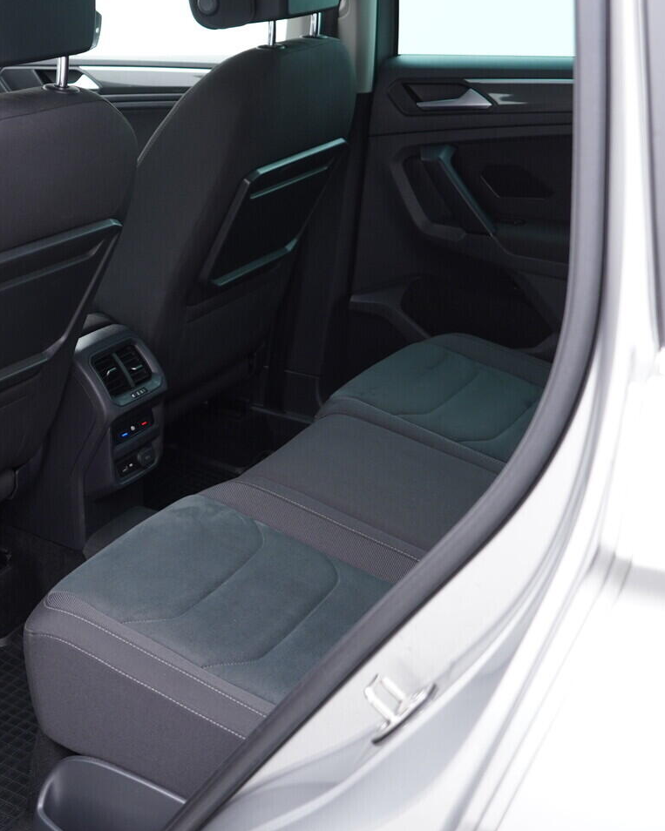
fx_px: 1255
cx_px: 110
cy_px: 415
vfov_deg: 36.7
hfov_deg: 28.9
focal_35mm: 51
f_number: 2.8
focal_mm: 24
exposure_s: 1/40
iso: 250
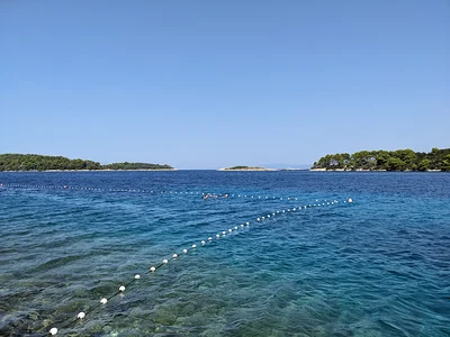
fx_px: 351
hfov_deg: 65.3
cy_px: 168
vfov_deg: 51.4
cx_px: 225
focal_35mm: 27
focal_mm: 4.38
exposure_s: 1/2924
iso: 64
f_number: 1.73
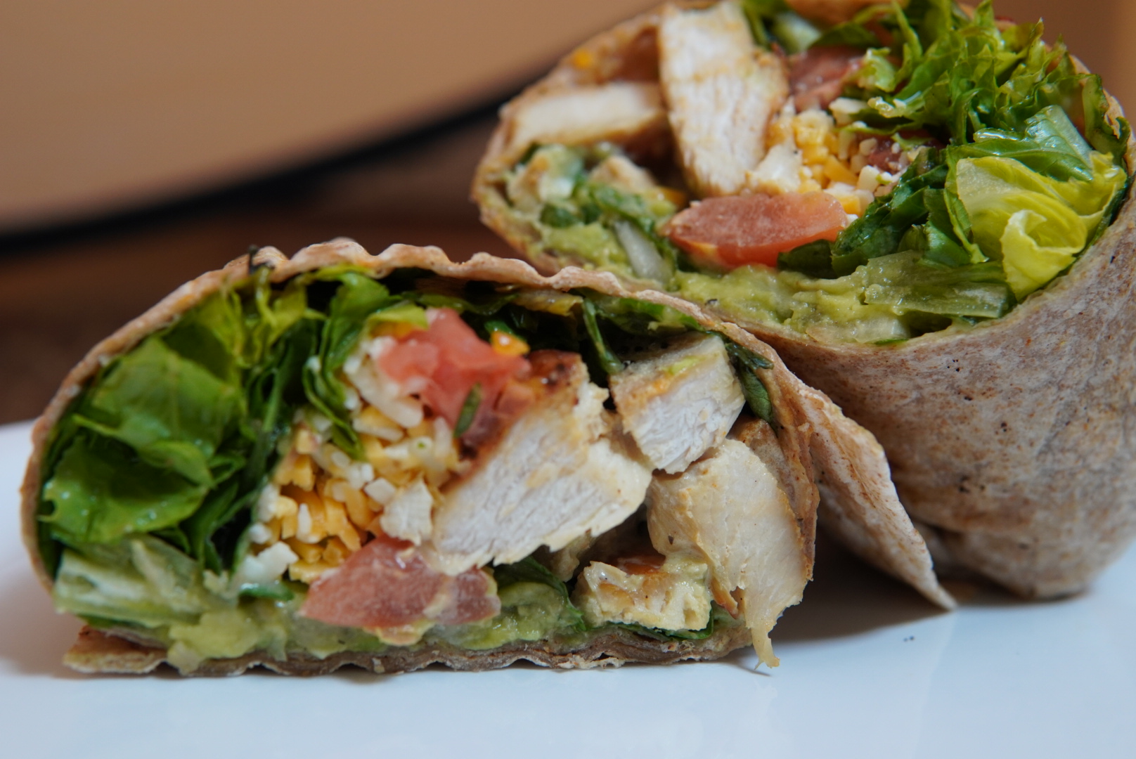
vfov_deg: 29.9
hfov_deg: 43.6
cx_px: 568
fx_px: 1421
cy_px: 380
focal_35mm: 45
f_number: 4
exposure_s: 1/160
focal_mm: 30
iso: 640
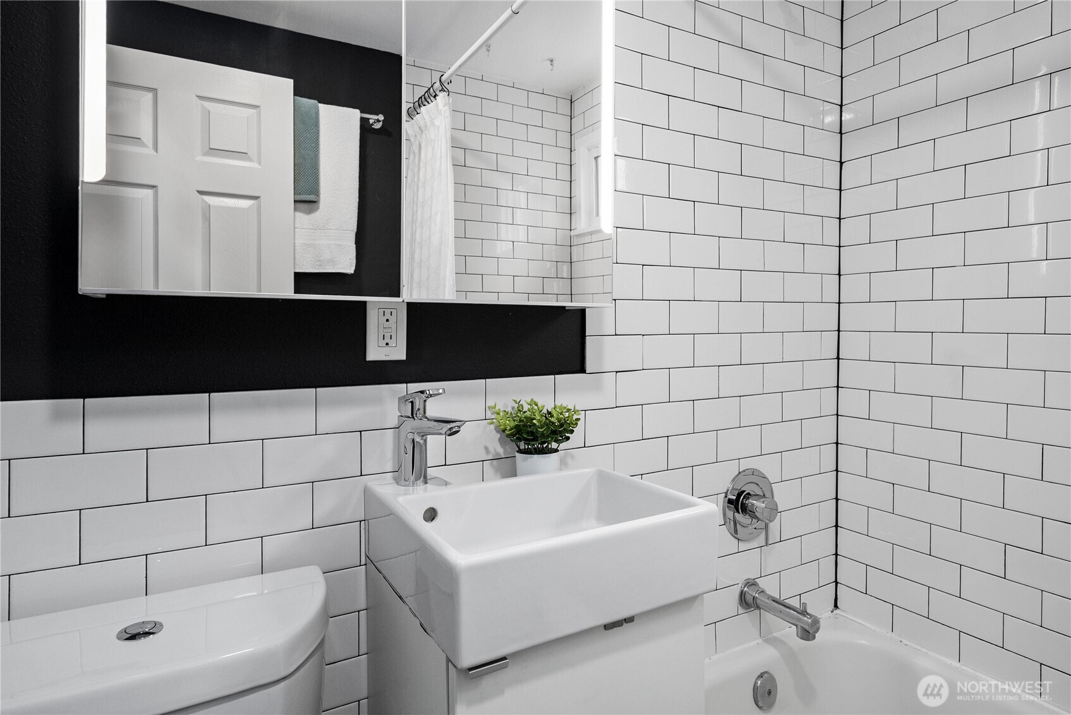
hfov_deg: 86.9
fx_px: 566
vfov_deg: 64.6
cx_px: 536
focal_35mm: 19
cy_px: 358
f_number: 7.1
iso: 320
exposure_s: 1/60
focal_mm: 19
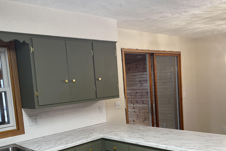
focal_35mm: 39
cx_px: 124
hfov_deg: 49.5
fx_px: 245
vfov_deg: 33.7
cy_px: 107
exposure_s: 1/120
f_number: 1.5
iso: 125
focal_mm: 5.7
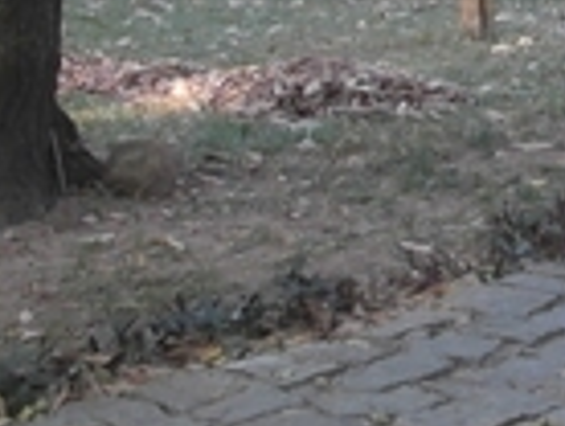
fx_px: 2126
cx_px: 749
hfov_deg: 14.5
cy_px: -217
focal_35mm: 130
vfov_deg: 11.0
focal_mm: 5.36
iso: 200
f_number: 3.5
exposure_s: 1/30
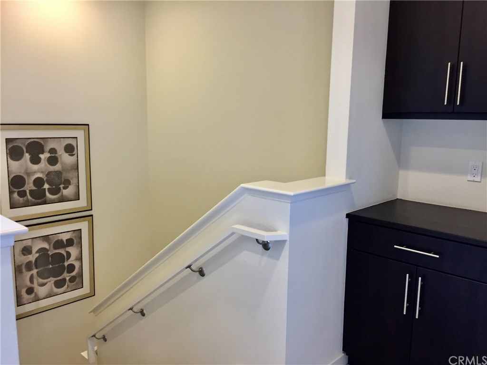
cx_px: 244
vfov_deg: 48.2
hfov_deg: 61.7
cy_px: 182
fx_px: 408
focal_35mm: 29
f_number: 2.2
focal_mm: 4.15
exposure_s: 1/33
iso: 125
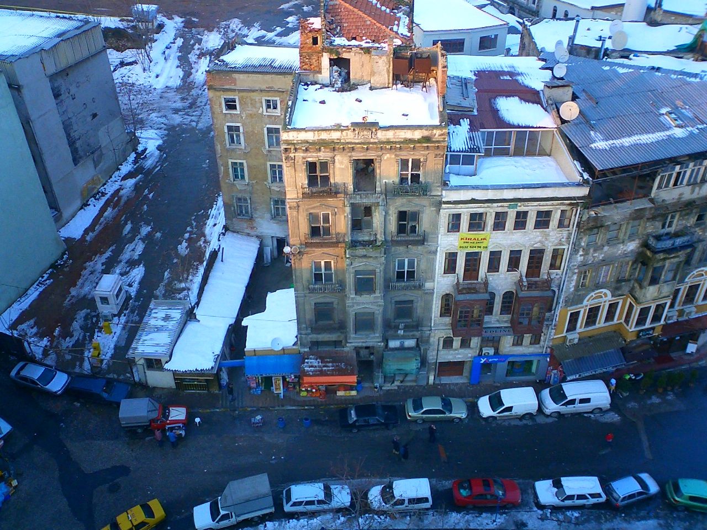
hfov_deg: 50.1
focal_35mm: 37
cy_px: 265
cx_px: 354
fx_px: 756
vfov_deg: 38.7
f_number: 3.5
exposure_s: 1/60
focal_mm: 5.6
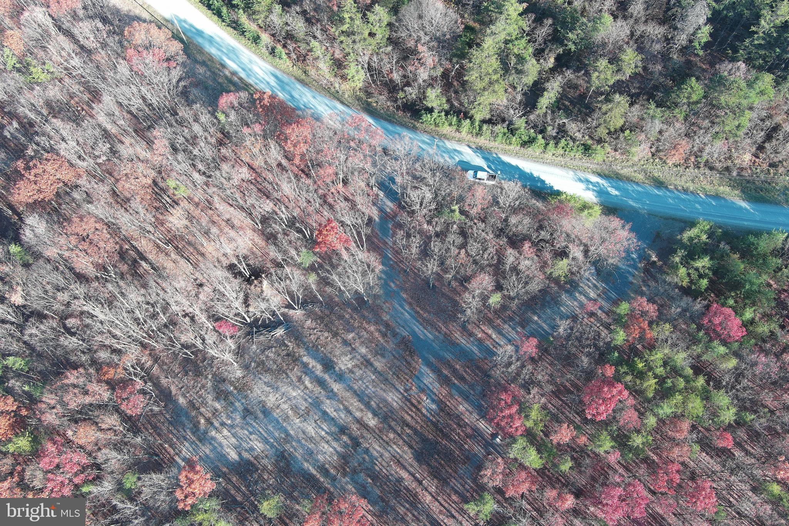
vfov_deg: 45.0
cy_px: 263
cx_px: 394
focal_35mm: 29
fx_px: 635
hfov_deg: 63.7
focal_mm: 10.57
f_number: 2.8
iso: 100
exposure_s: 1/140
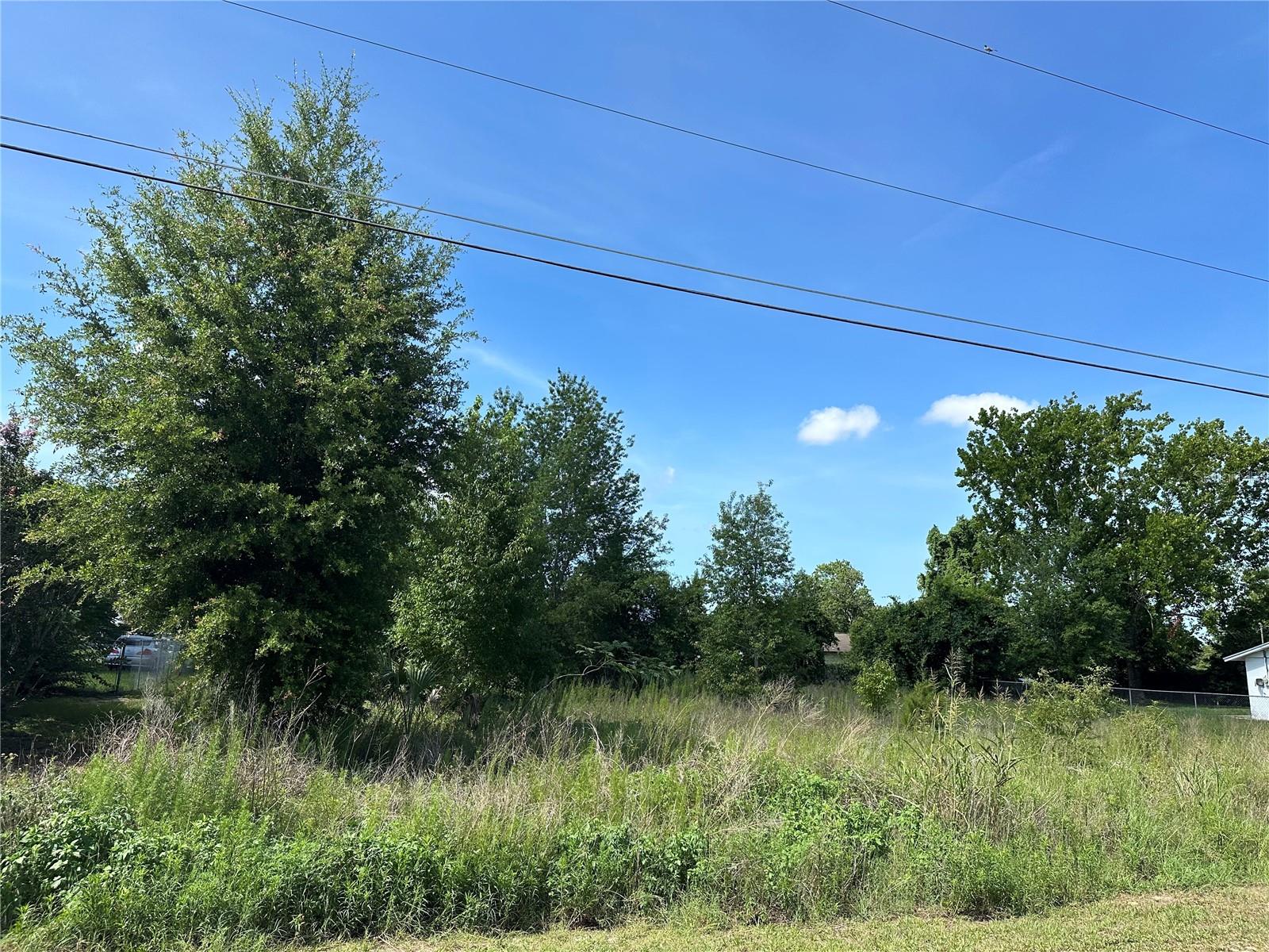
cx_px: 634
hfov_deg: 71.6
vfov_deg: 56.8
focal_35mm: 24
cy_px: 476
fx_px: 880
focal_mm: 6.86
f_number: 1.78
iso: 80
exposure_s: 1/3472
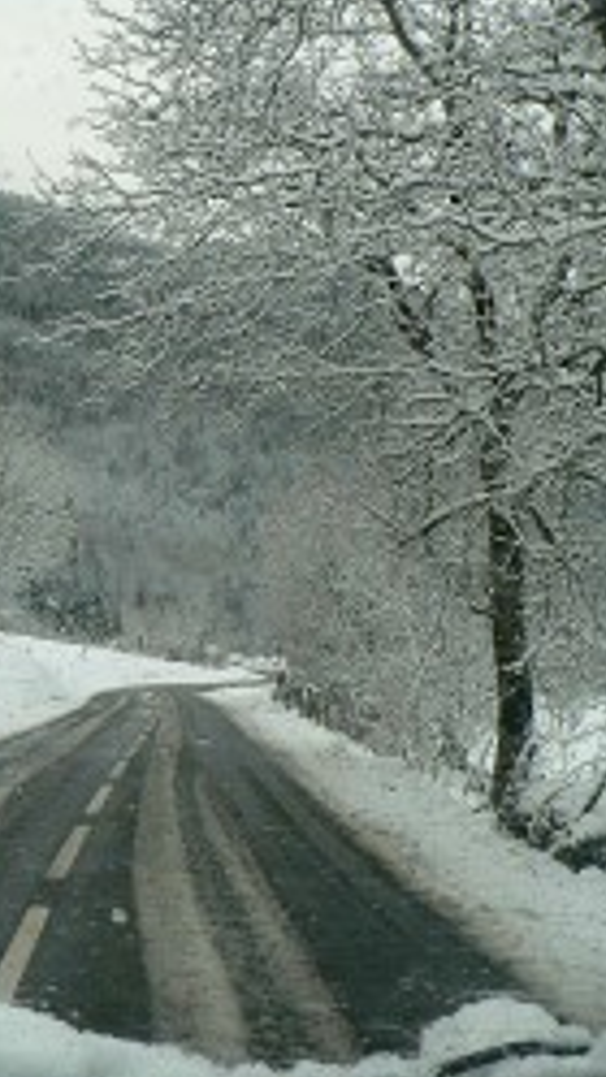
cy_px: 497
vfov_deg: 36.0
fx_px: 1657
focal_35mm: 58
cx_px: 184
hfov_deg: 20.6
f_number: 4
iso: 80
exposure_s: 1/160
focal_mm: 6
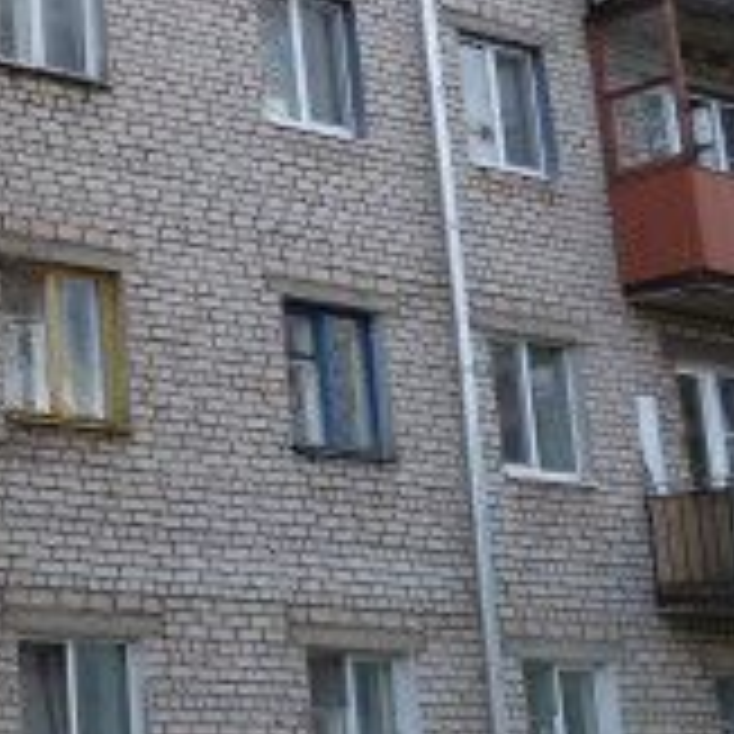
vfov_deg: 19.8
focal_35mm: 87
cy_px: 207
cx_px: -401
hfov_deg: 17.7
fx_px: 2087
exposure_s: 1/200
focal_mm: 4.5
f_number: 4
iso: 80
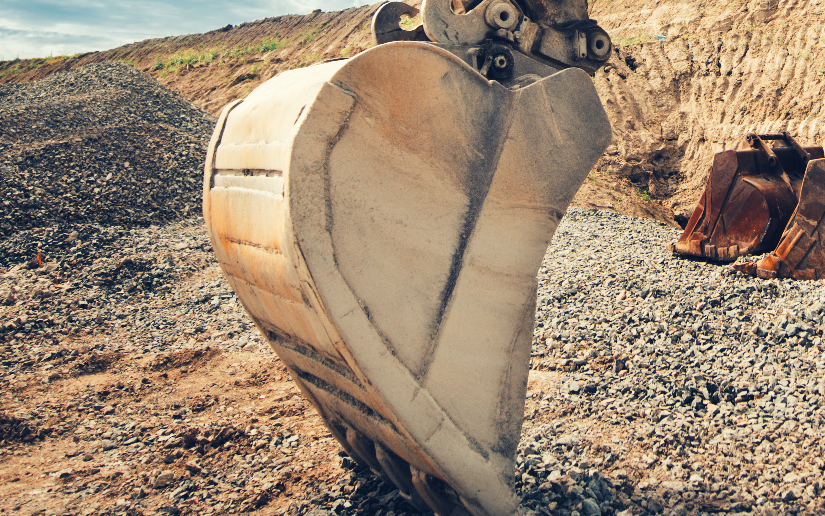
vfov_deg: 30.7
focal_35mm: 37
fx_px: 832
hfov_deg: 49.2
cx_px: 677
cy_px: -51
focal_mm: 14
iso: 250
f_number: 2.8
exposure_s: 1/4000
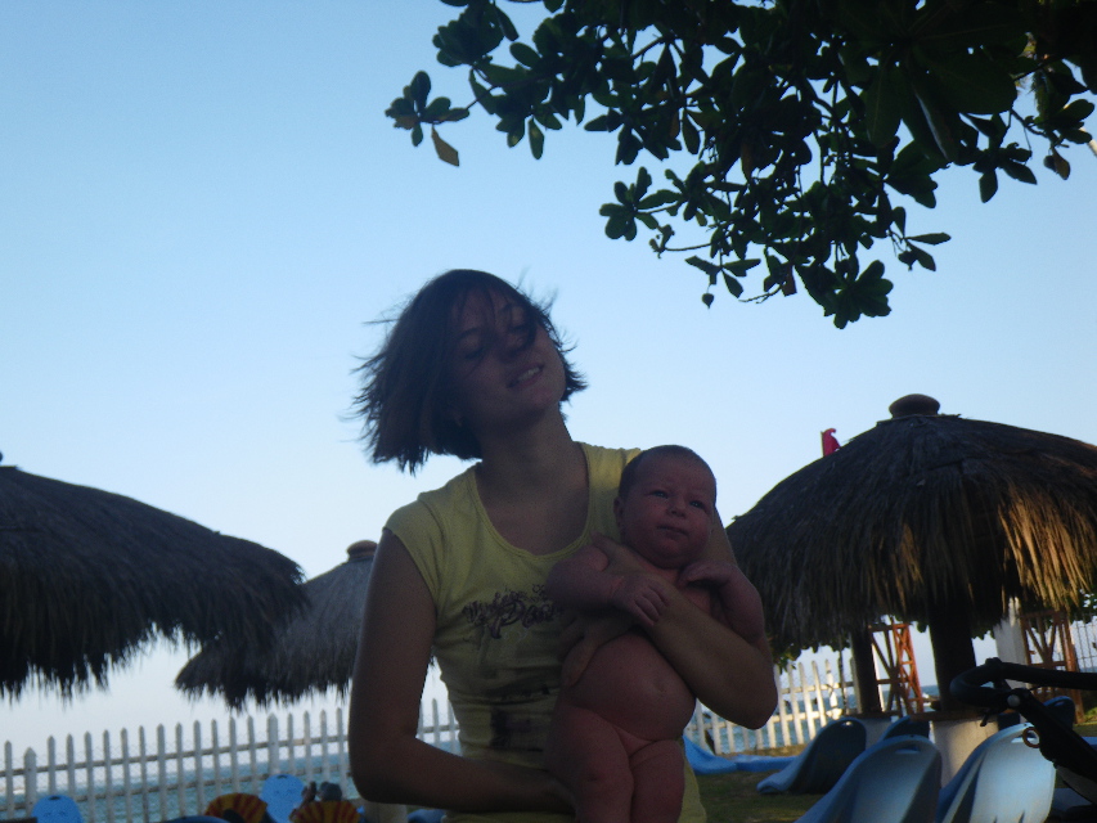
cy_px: 412
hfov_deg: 44.8
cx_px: 548
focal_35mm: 42
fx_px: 1331
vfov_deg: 34.4
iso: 50
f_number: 4.2
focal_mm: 7.5
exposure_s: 1/160
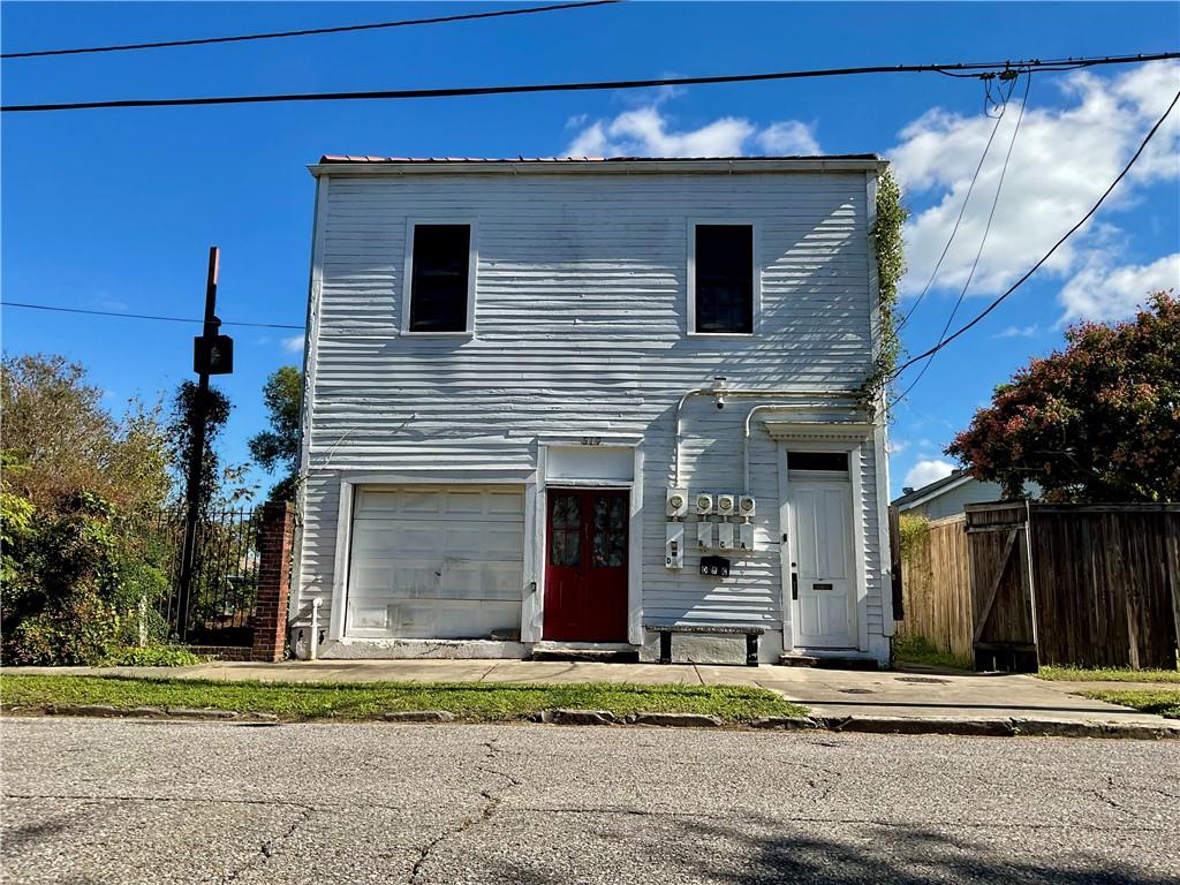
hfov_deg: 61.7
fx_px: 989
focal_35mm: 29
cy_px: 442
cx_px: 590
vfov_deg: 48.2
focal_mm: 3
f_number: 1.8
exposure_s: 1/1848
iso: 16
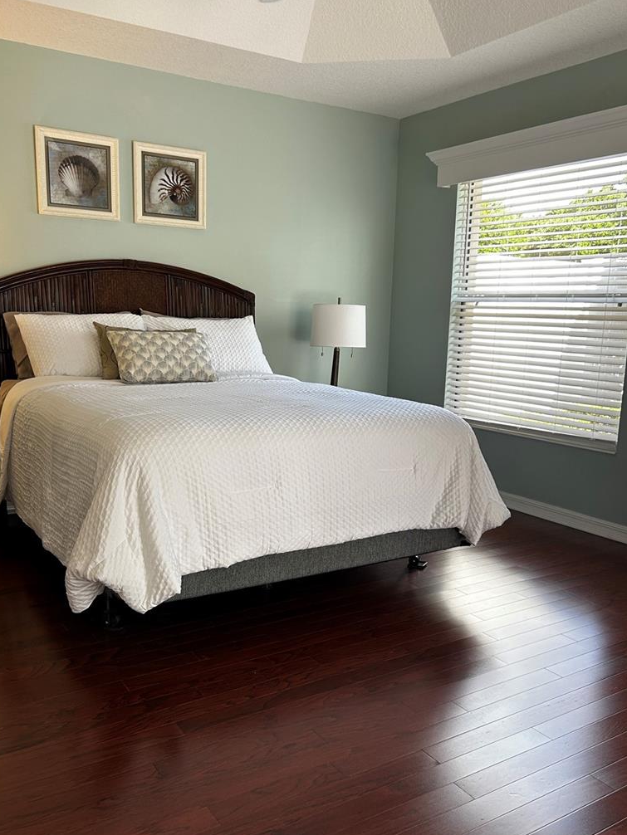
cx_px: 325
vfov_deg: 58.2
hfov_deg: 45.5
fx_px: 748
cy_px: 468
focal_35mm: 31
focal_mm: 5.7
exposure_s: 1/120
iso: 40
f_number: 1.5
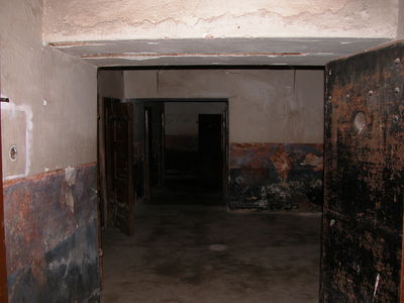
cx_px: 202
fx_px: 408
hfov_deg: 52.6
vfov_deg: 40.7
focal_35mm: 35
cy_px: 152
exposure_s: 1/60
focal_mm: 8.9
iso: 100
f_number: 2.8
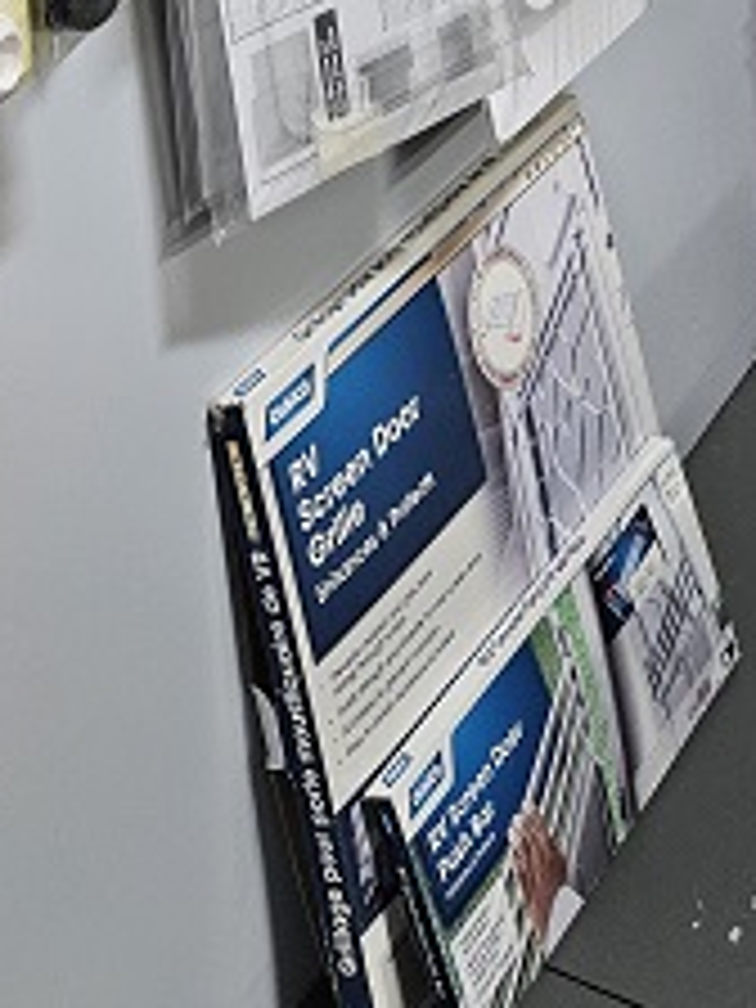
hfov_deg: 17.9
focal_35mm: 82
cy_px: -540
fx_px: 2388
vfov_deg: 20.2
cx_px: 212
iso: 400
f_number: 1.8
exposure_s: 1/120
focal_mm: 5.4
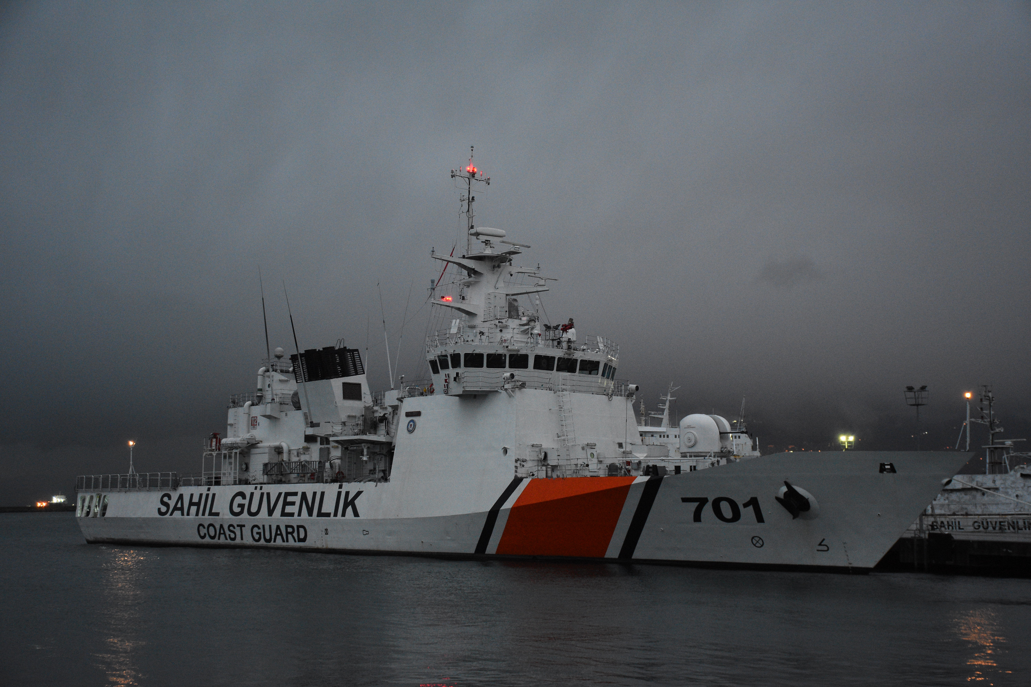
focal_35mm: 51
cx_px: 516
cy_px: 344
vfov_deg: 26.5
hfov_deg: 38.9
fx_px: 1460
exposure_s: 1/30
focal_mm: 34
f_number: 4.2
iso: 2500
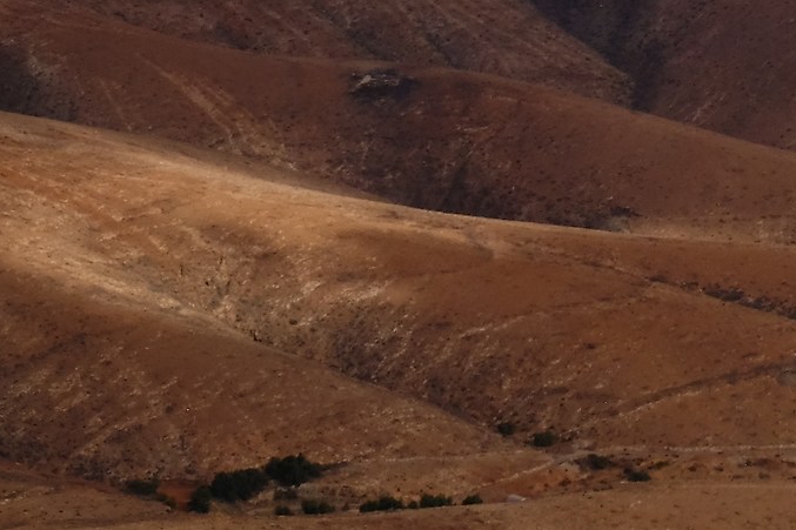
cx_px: 1364
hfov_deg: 10.4
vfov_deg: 7.2
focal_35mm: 188
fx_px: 4156
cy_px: -290
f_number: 22
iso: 800
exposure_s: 1/450
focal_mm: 35.3
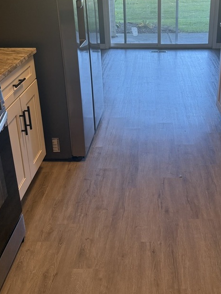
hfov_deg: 34.0
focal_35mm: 42
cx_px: 150
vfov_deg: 44.1
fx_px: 357
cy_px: 98
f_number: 1.78
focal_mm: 6.76
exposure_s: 1/224
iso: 160
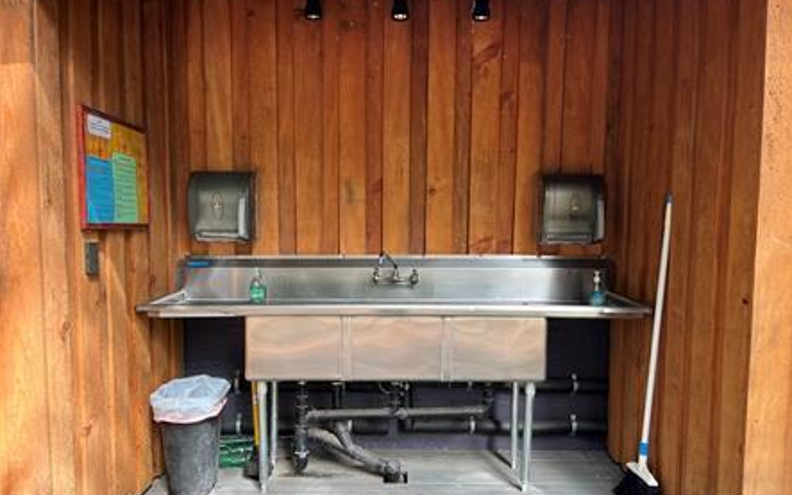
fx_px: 604
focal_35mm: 28
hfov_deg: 66.5
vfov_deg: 44.5
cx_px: 395
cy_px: 278
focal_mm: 5.1
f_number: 1.6
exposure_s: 1/122
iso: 64
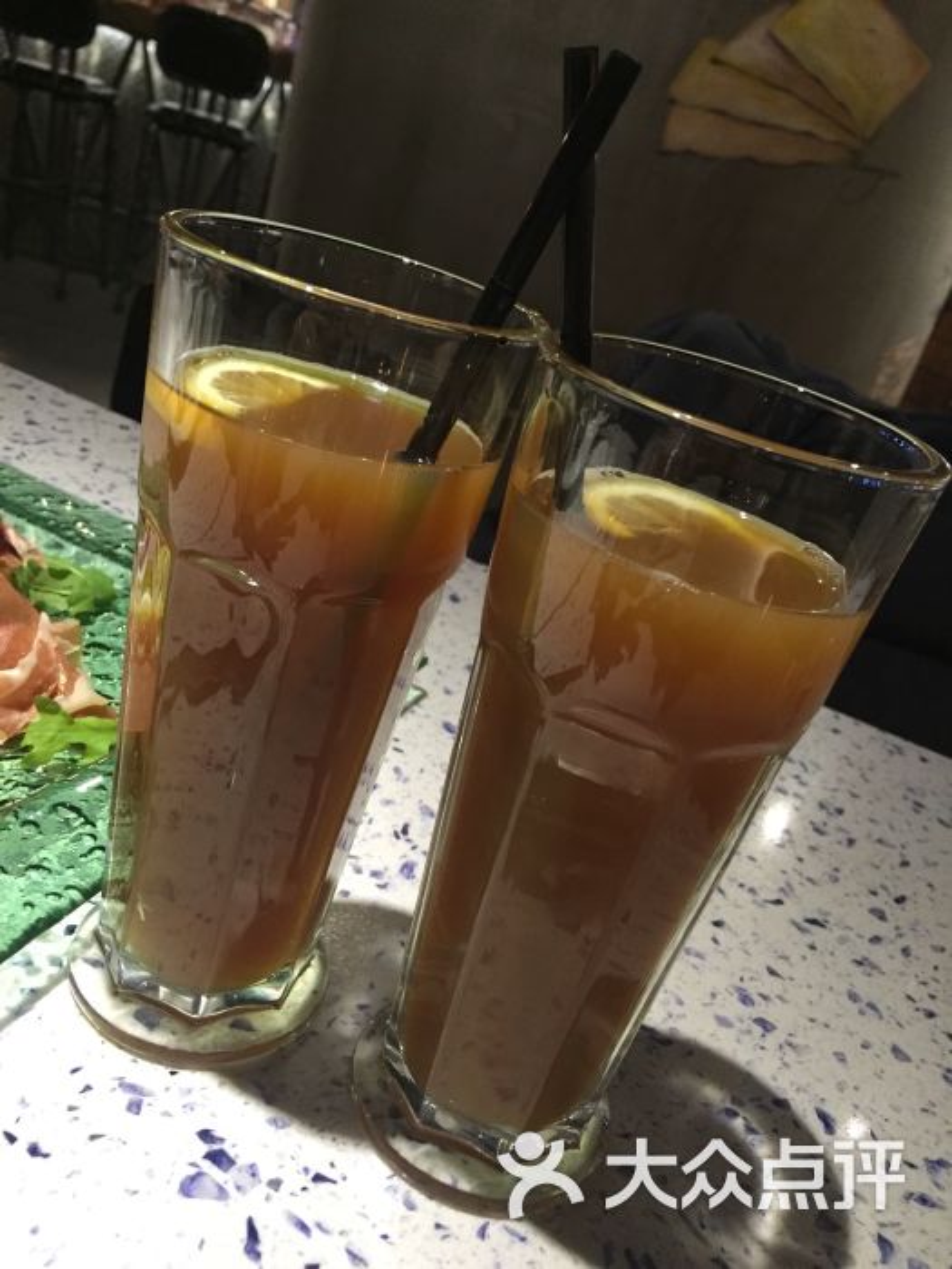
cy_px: 634
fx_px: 1063
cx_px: 476
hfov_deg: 48.2
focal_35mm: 29
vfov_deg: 61.7
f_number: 2.2
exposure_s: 1/25
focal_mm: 4.15
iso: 250
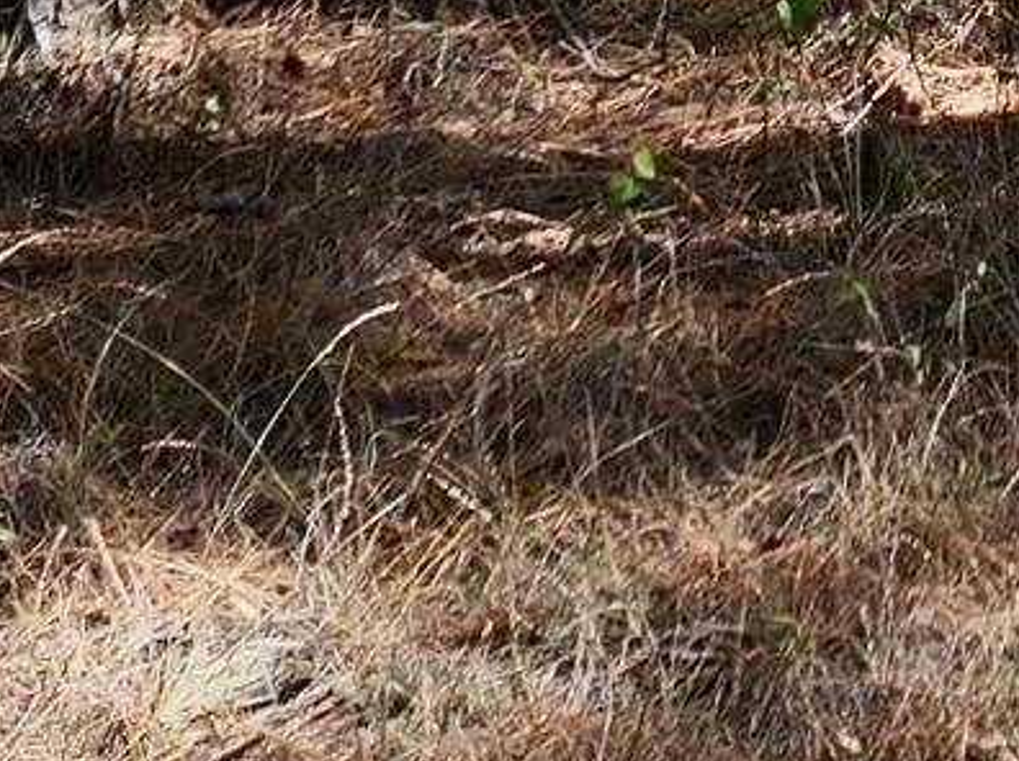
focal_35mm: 182
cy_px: -1359
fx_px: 5351
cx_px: 2164
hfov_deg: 9.9
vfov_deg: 7.4
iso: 160
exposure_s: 1/80
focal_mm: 12.29
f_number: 2.8
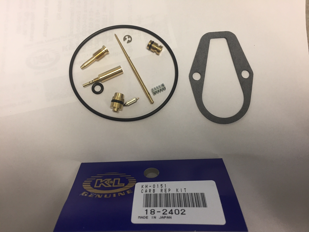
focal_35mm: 29
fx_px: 259
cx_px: 154
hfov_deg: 61.7
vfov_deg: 48.2
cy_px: 116
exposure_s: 1/30
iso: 100
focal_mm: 4.15
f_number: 2.2
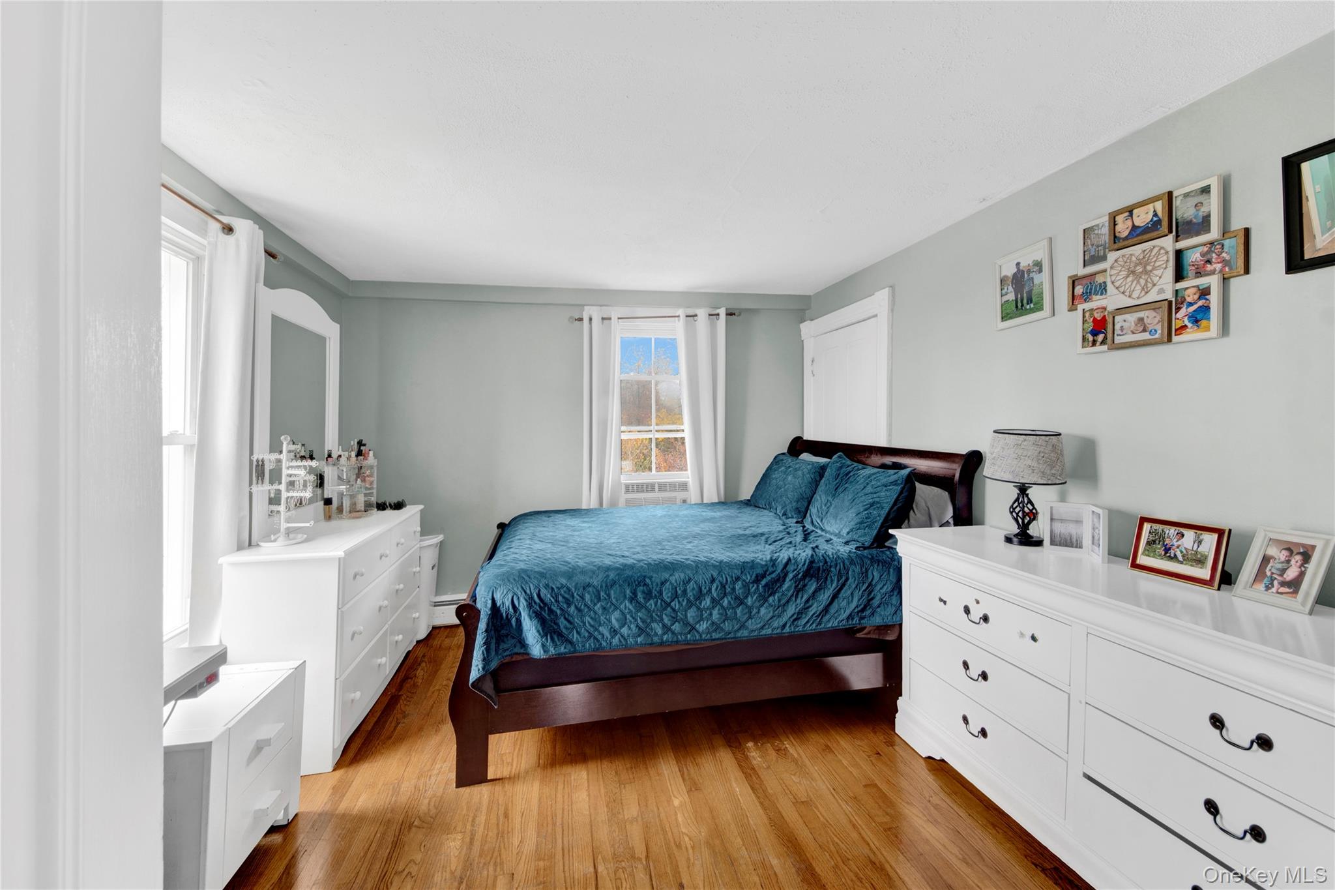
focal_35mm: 12
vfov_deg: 90.0
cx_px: 668
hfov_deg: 112.6
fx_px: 445
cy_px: 445
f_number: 8
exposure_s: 1/1.25
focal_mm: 8
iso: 100
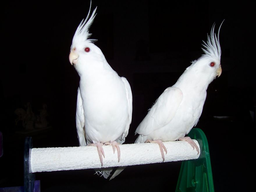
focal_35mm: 34
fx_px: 251
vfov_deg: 41.8
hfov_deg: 54.0
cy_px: 96
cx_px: 128
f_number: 2.7
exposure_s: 1/60
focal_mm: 5.6
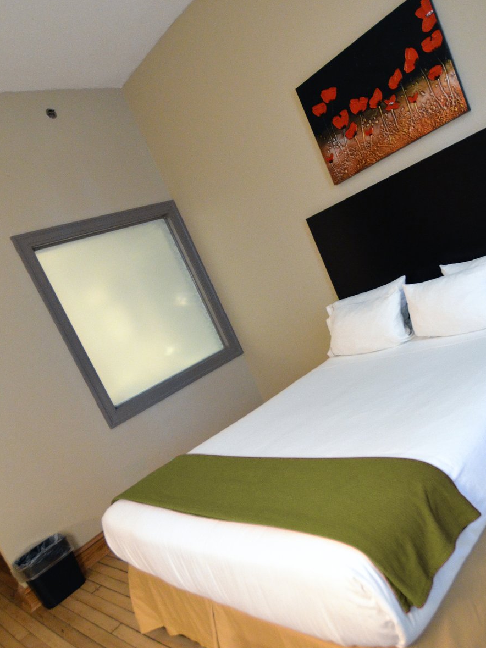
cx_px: 305
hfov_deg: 54.2
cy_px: 343
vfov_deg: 69.3
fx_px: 468
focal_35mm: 25
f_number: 3.5
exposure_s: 1/20
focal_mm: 10
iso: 1600
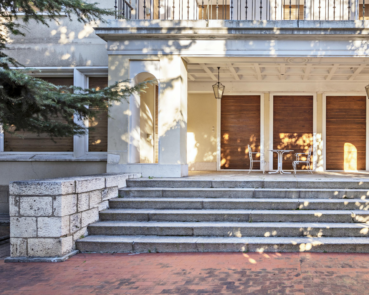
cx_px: 276
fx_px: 328
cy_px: 115
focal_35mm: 30
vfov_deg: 48.2
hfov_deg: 56.0
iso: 100
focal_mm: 19
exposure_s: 1/50
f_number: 8
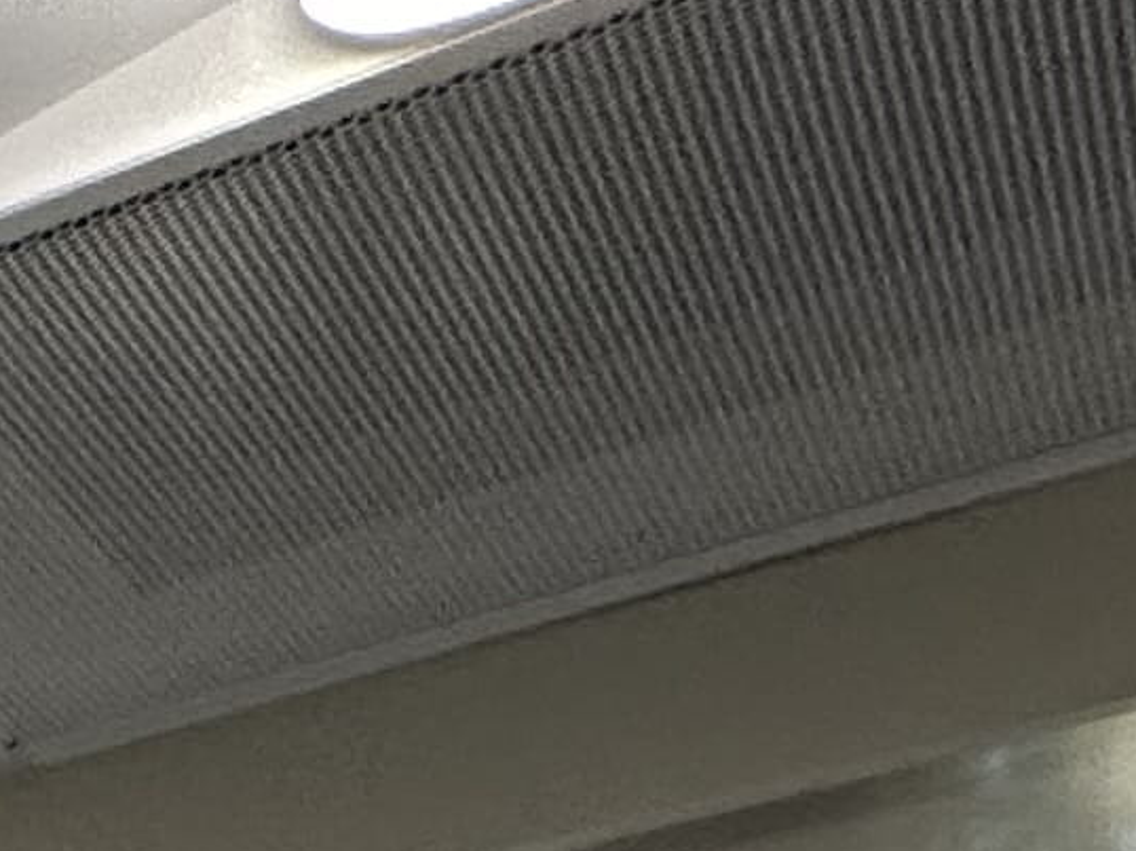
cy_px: 3178
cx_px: -2268
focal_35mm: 105
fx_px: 3444
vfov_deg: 8.7
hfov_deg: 11.3
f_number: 2.2
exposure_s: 1/120
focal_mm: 2.22
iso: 80
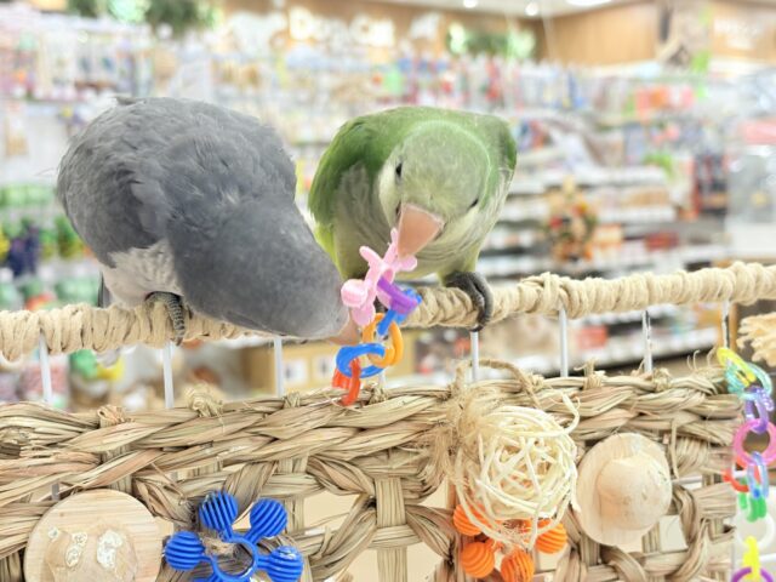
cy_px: 291
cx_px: 388
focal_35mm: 52
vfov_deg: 28.0
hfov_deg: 36.8
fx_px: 1166
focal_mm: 5.96
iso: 80
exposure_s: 1/50
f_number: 1.6
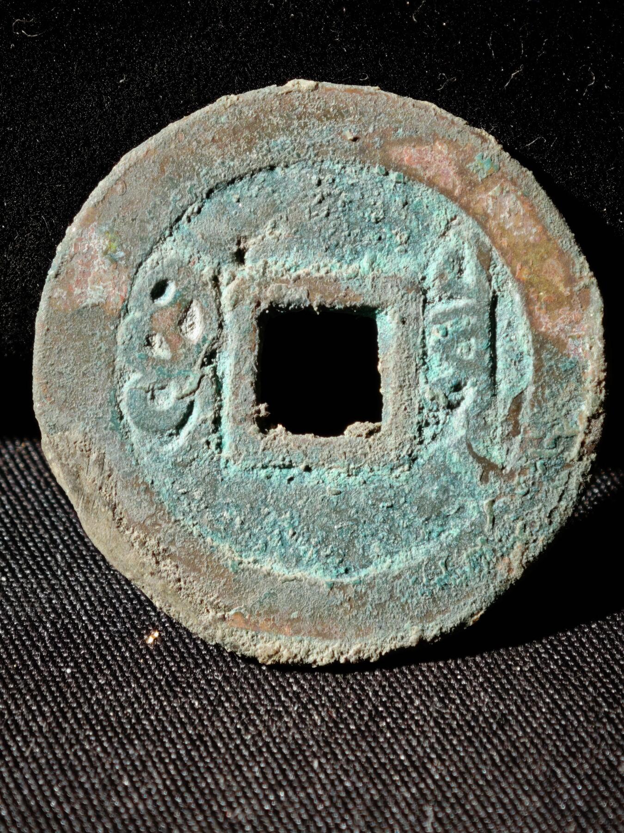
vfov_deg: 18.2
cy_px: 416
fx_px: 2596
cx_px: 312
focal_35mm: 108
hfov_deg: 13.7
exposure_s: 1/105
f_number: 2
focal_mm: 9
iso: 400
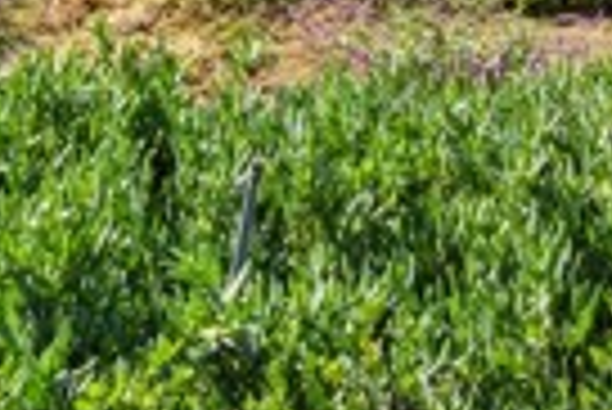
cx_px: 441
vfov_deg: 14.1
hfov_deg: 25.1
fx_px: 1361
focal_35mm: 80
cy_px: -430
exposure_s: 1/400
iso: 200
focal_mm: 17
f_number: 10
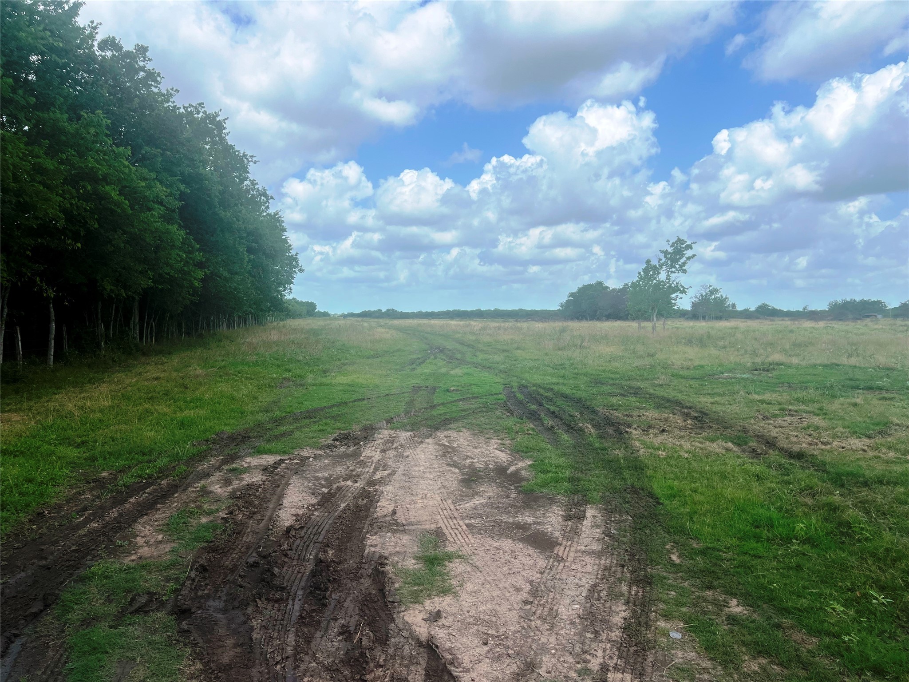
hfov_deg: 67.3
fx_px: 683
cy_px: 341
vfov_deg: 53.1
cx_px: 454
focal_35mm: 26
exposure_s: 1/4630
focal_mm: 5.7
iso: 50
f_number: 1.5
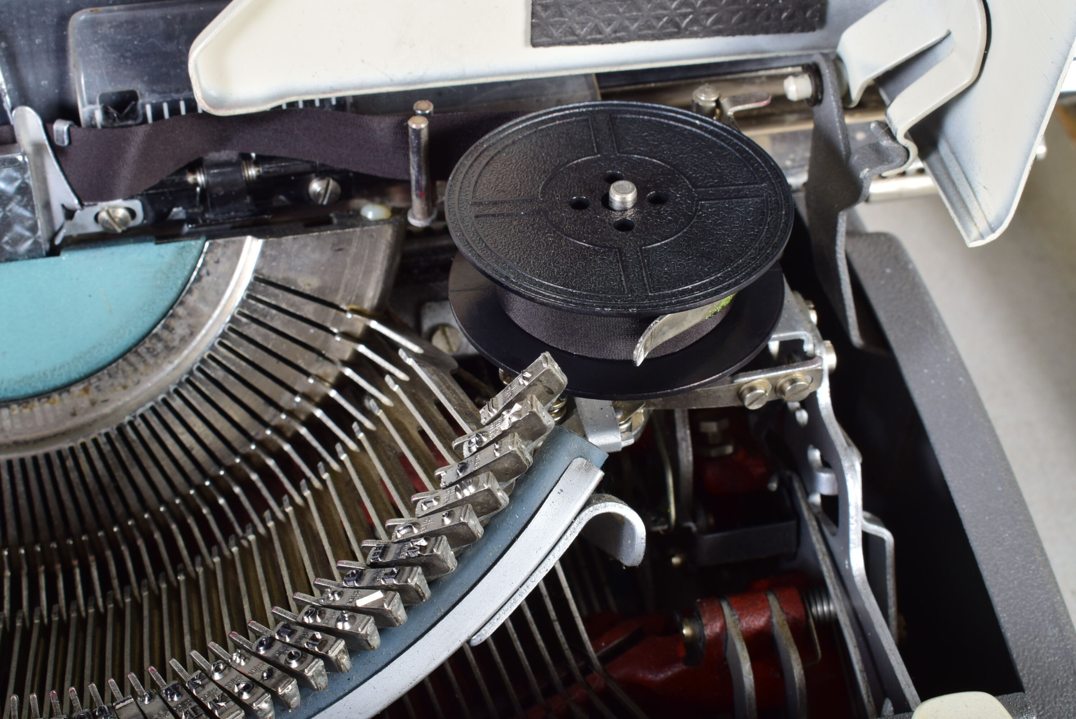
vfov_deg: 22.7
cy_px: 360
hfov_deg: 33.4
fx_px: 1795
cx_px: 538
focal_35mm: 60
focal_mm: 40
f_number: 16
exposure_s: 1/200
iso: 200
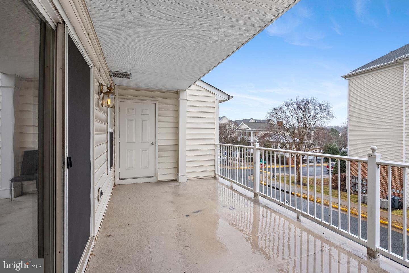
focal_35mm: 16
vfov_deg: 73.8
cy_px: 136
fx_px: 182
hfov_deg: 96.7
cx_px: 204
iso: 800
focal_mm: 16
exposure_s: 1/80
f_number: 8
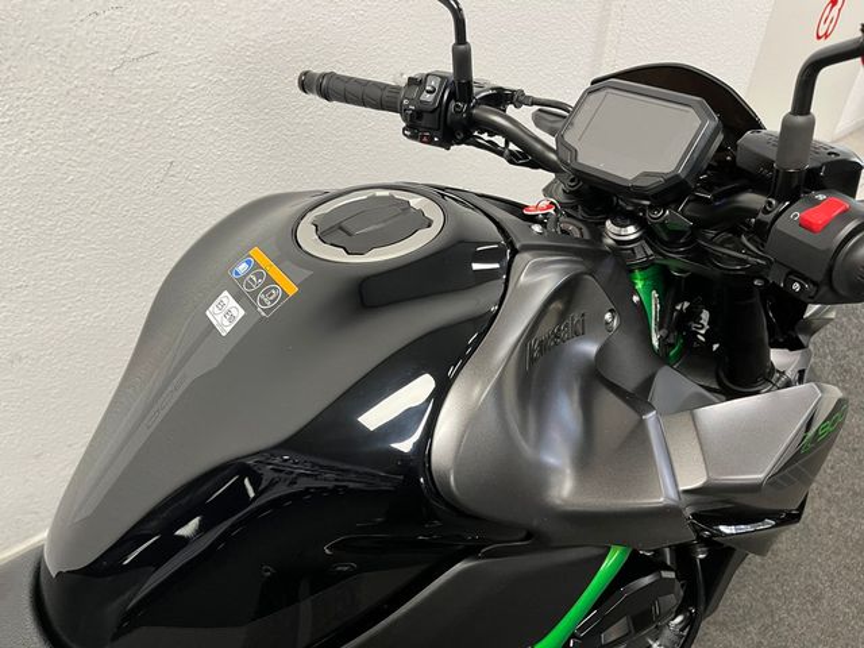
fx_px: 649
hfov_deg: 67.3
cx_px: 432
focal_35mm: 26
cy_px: 324
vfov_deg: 53.1
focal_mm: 5.1
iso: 125
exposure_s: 1/50
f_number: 1.6
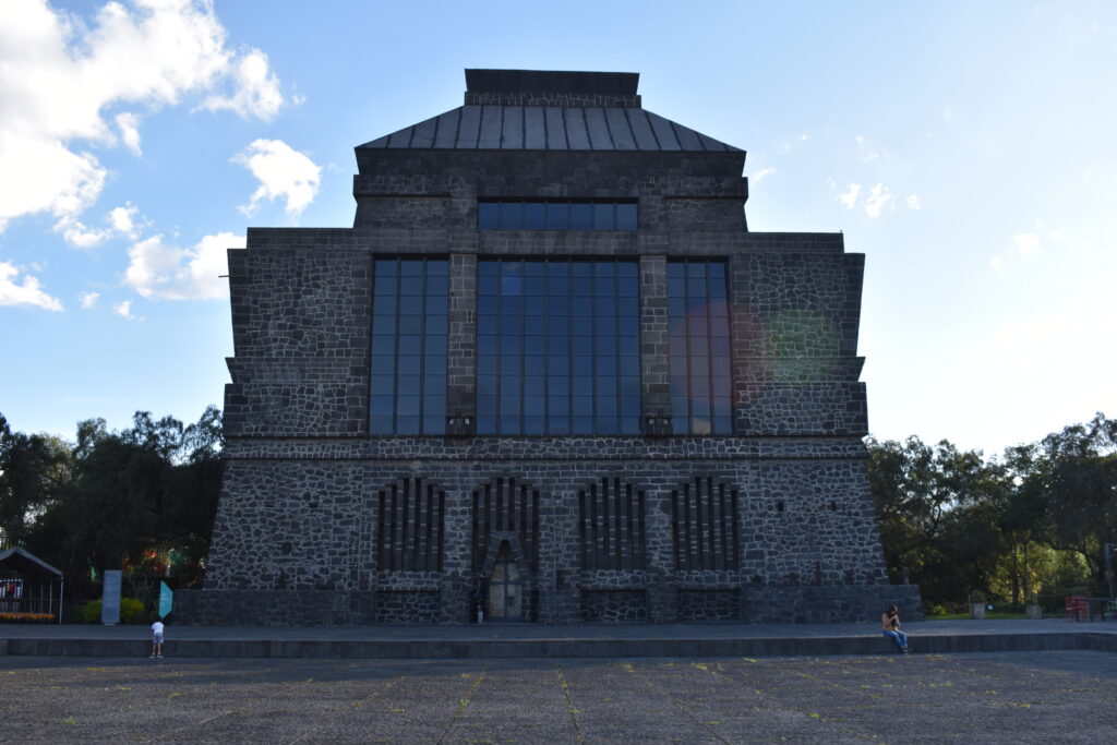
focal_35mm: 34
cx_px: 558
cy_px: 372
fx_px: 1071
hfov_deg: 55.1
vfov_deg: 38.4
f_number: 8
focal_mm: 23
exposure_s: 1/250
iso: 250
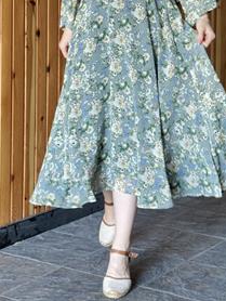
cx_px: 94
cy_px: 20
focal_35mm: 92
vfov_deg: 20.8
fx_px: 800
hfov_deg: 16.1
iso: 250
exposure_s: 1/50
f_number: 1.78
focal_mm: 6.76
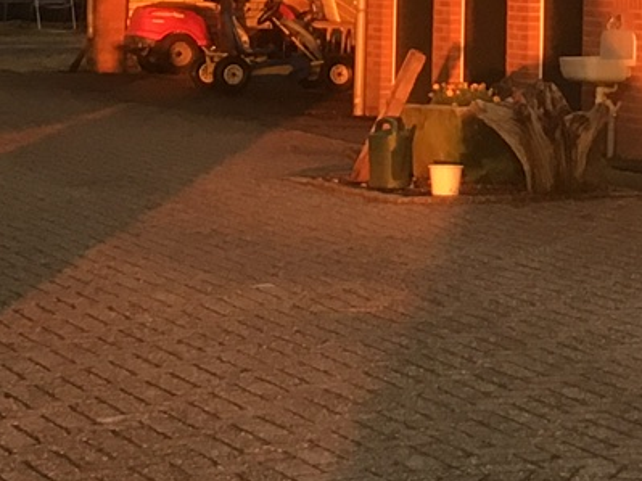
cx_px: 554
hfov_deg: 13.2
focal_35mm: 149
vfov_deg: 9.5
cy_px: -336
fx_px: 2763
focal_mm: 4.15
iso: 100
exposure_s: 1/33
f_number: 2.2
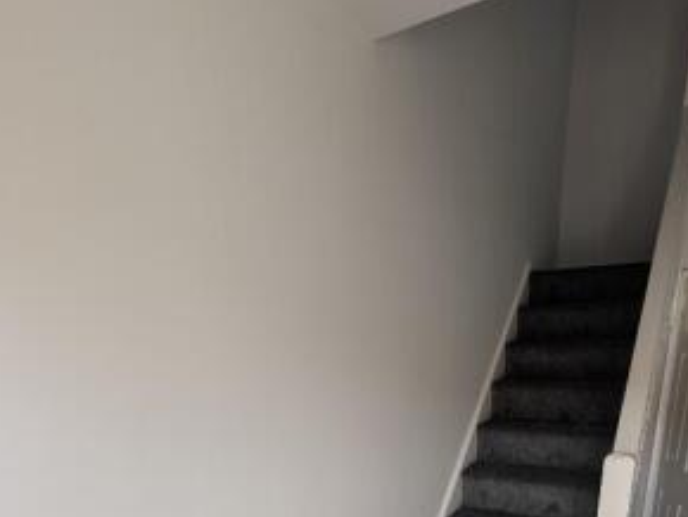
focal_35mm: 24
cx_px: 365
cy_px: 511
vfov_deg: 47.7
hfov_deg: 71.5
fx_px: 477
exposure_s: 1/55.3
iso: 53
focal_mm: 2.02
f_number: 1.7
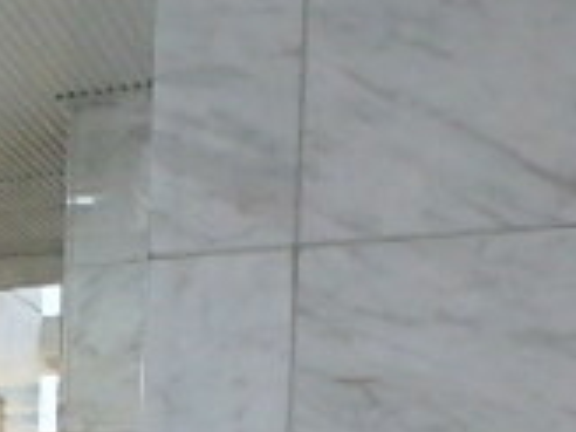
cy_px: 692
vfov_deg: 16.1
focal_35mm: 82
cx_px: -432
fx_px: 1364
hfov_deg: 18.9
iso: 800
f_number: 3.5
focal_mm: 3.7
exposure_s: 1/30
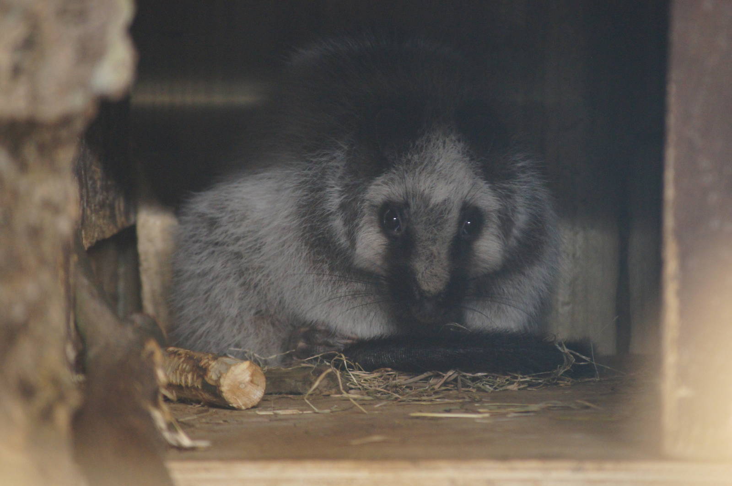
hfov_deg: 6.9
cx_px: 366
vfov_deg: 4.6
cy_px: 243
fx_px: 6093
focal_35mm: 300
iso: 1600
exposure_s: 1/15
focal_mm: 200
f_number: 5.6
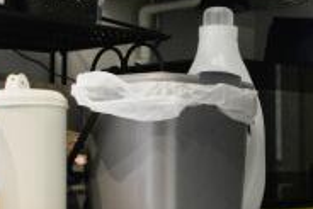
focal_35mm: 89
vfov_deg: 15.4
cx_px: 197
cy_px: 125
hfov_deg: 22.8
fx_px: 774
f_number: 9
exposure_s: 1/40
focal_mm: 16
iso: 2000
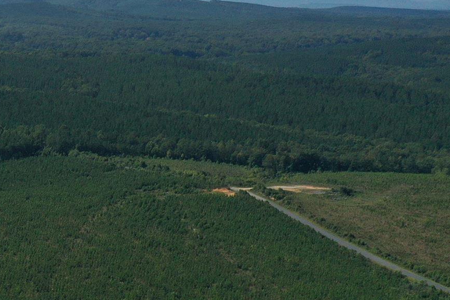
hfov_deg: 17.3
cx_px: -331
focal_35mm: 99
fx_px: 1237
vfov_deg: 13.7
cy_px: 30
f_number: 5
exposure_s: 1/1250
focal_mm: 10.26
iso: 100
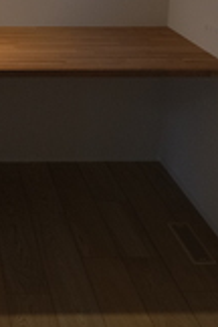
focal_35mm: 68
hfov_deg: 19.0
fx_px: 618
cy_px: -46
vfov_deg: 26.9
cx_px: -34
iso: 1600
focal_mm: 15
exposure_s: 1/125
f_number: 8
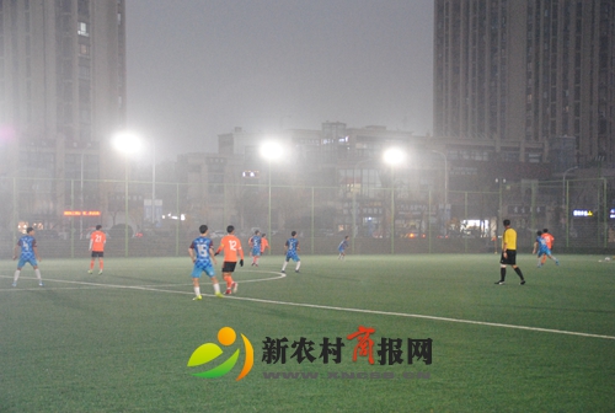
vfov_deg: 21.7
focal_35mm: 63
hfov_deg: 31.8
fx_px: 1079
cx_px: 308
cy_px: 206
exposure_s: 1/80
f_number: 4.5
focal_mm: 42
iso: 1600
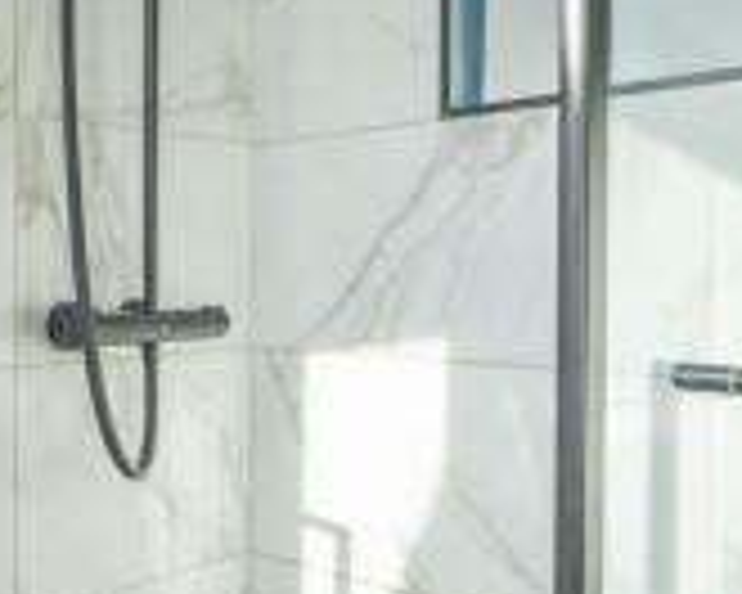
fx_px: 834
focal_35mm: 38
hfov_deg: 34.4
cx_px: -216
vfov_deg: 39.2
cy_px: 295
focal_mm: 14
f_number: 9.5
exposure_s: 1/8
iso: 100
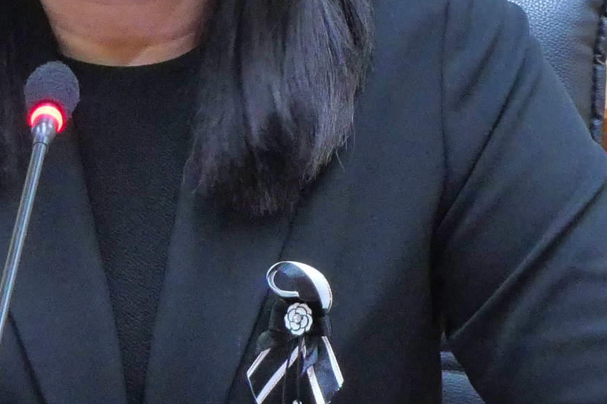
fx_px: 6203
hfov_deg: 5.6
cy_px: 8
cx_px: -32
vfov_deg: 3.7
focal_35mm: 368
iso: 3200
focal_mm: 42
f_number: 6.3
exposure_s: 1/15
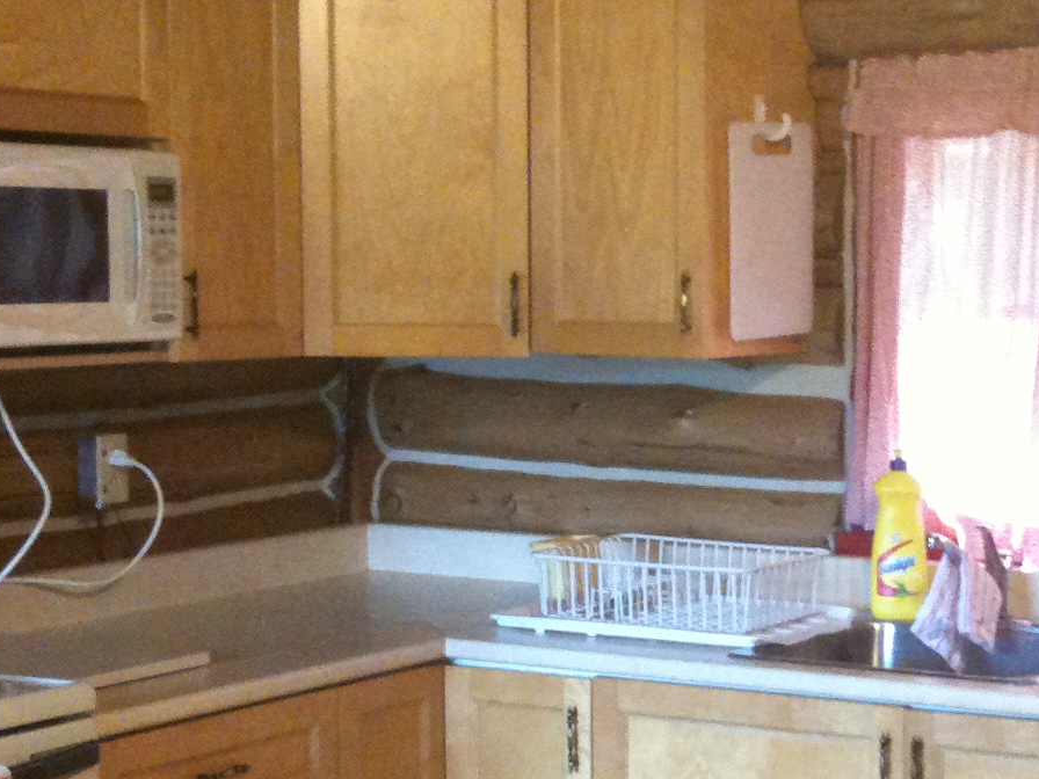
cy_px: 556
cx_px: 764
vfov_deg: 18.3
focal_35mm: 80
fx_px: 2401
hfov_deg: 24.2
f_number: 2.8
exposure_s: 1/15
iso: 320
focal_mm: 3.85
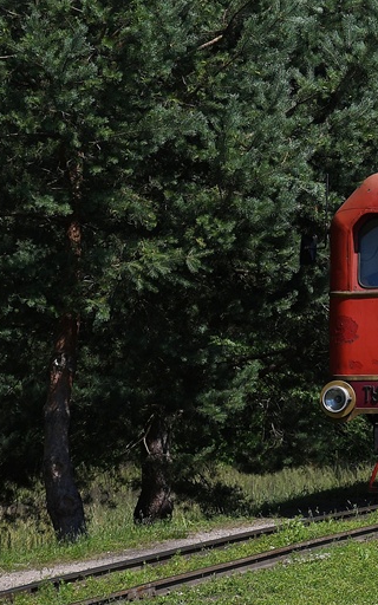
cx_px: 708
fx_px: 4154
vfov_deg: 8.3
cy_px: 211
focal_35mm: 252
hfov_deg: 5.1
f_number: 8
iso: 200
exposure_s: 1/800
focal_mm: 66
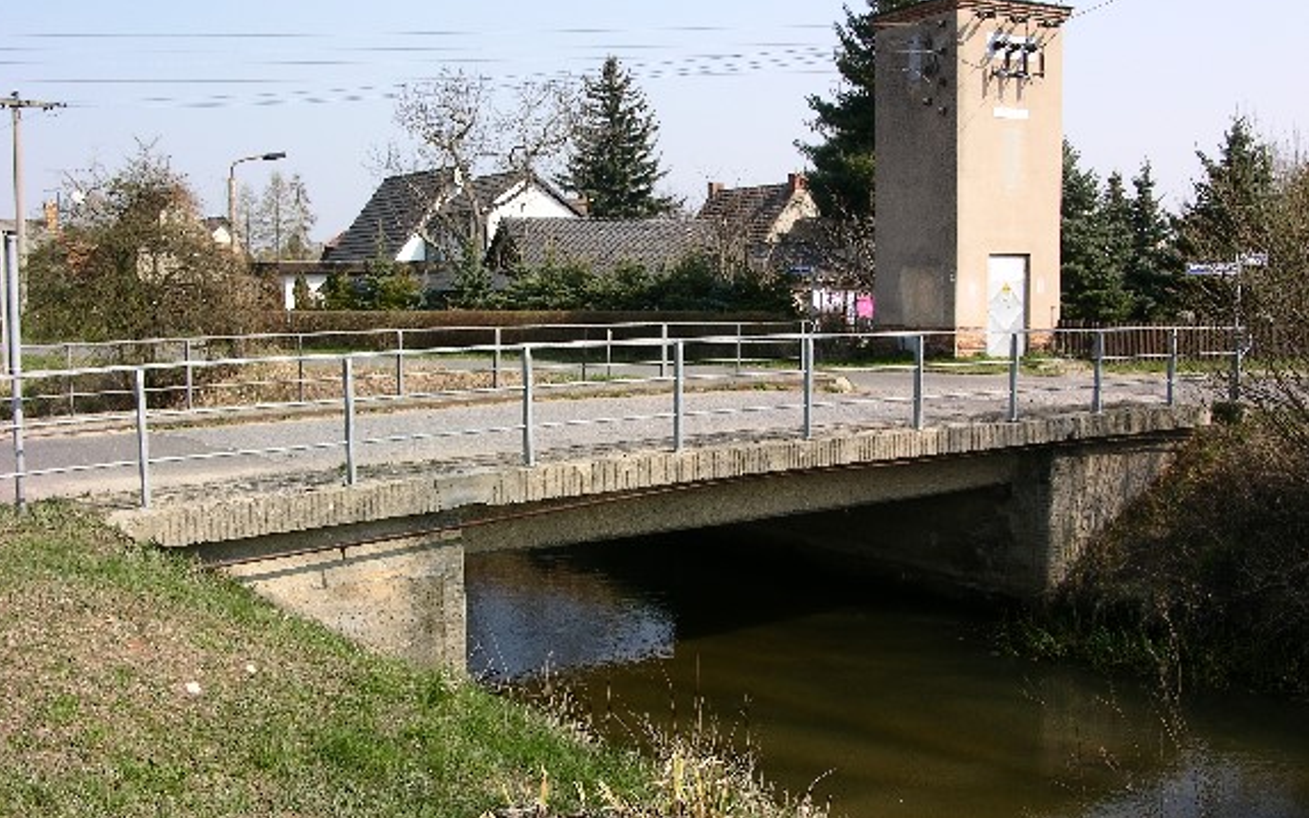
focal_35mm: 38
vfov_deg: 33.6
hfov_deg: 51.5
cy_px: 430
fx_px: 1355
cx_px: 641
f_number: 7.1
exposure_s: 1/111
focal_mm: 8.9
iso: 50
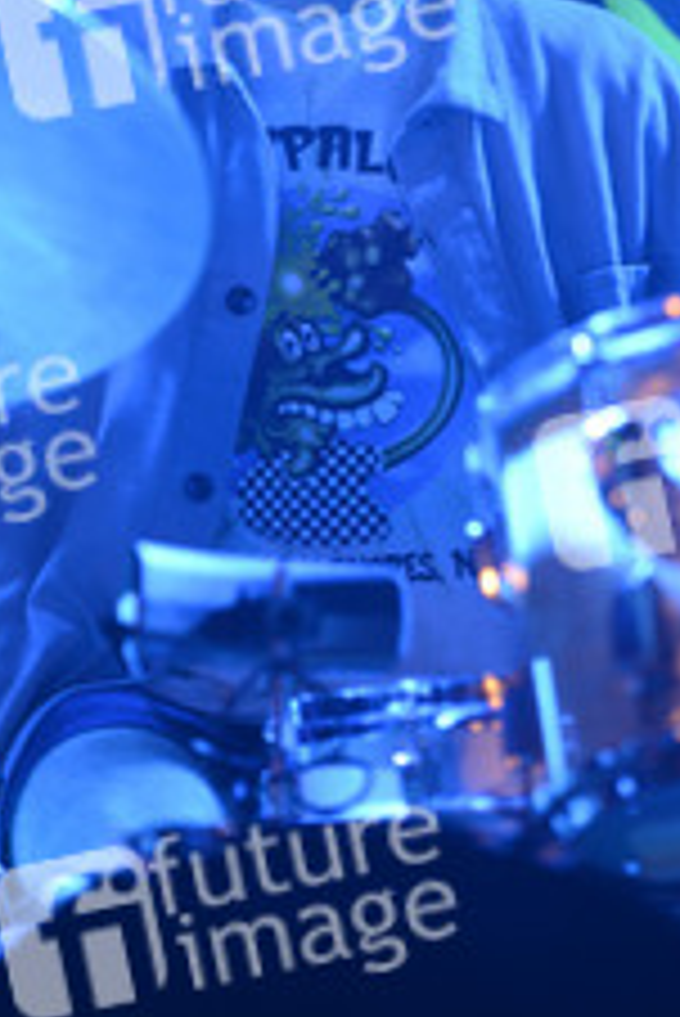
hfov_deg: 5.2
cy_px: 238
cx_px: 356
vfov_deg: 7.8
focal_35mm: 265
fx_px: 7496
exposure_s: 1/100
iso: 1000
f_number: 2.8
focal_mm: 150
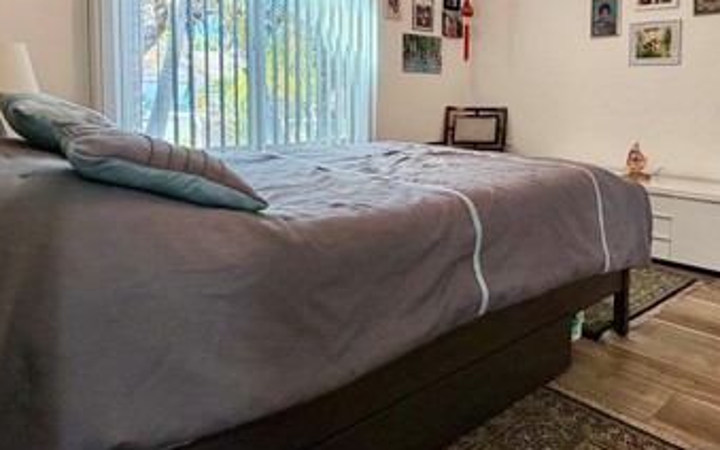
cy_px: 119
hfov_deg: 63.2
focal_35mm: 28
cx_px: 525
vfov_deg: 43.3
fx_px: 550
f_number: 2.2
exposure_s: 1/60
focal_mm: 2.22
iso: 250
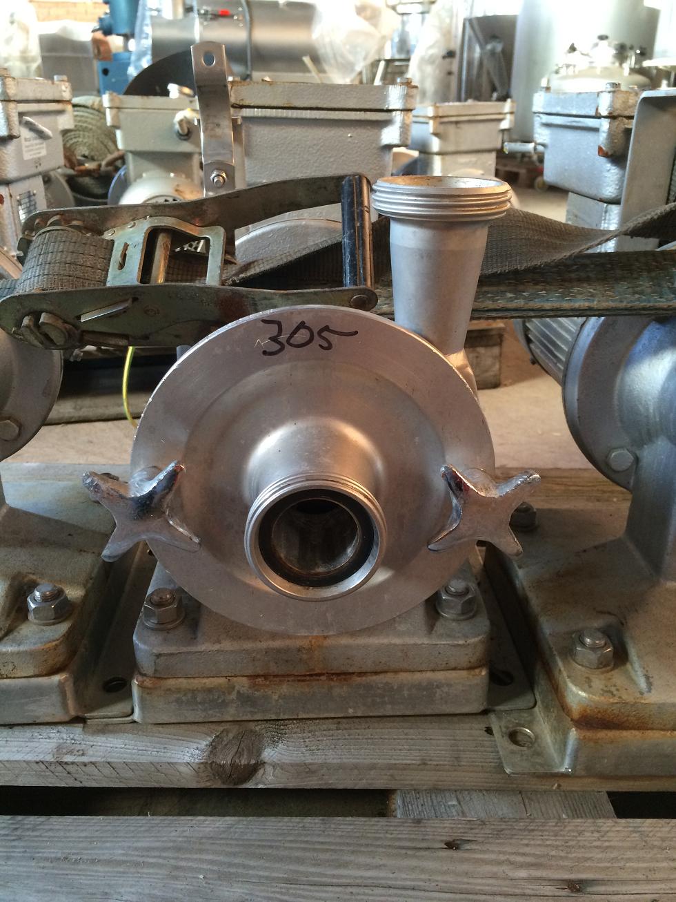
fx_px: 755
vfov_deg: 61.7
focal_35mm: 29
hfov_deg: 48.2
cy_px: 451
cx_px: 338
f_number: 2.2
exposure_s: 1/30
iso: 125
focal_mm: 4.15
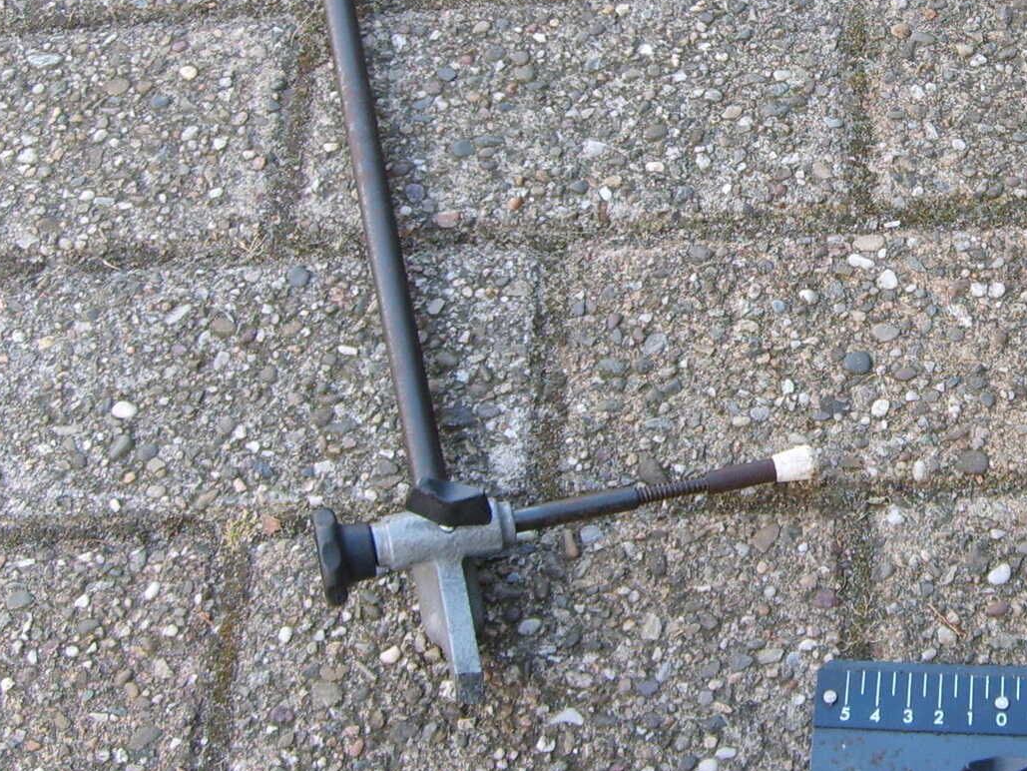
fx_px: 2018
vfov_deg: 21.5
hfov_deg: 27.4
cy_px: 223
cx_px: 957
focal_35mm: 68
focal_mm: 5.8
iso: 50
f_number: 2.8
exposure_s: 1/60
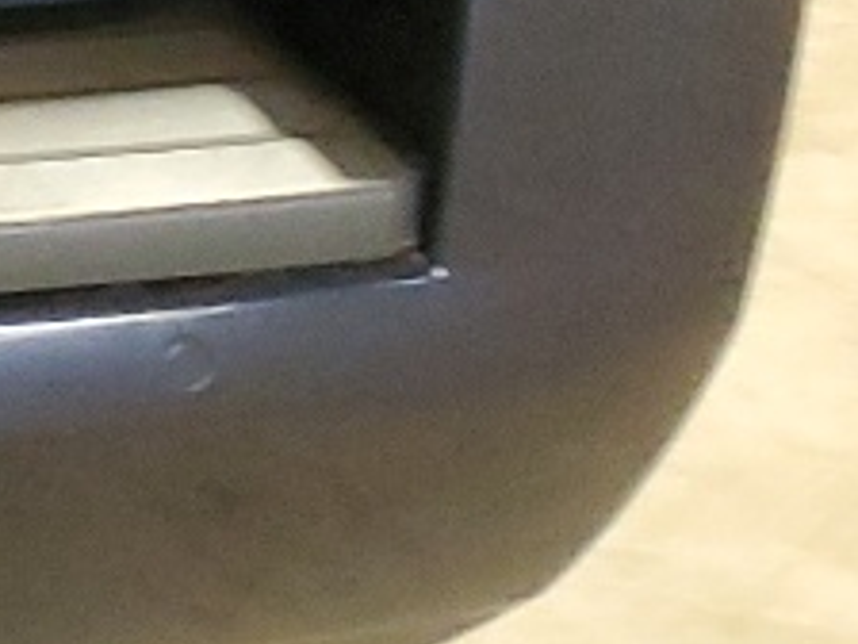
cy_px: -1070
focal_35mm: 186
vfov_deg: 7.3
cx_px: -1739
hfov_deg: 8.7
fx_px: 4610
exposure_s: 1/60.2
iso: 248
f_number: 1.5
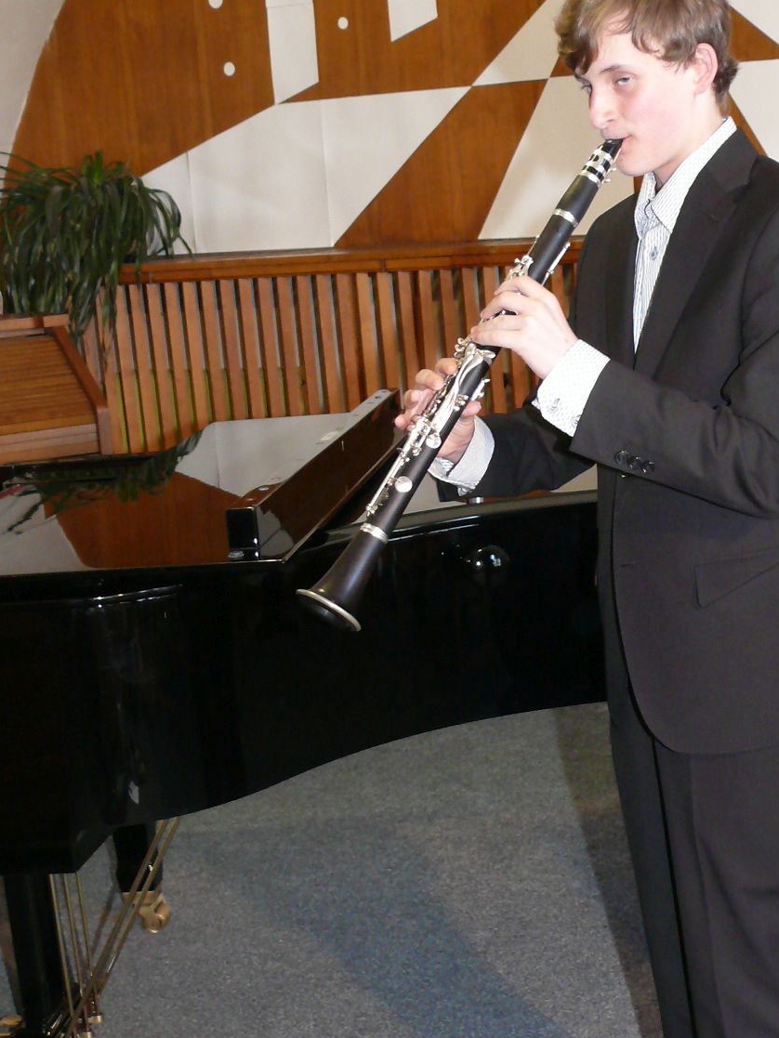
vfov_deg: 29.3
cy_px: 602
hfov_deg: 21.9
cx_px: 640
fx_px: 1980
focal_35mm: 66
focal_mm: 7.6
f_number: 2.8
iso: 200
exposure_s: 1/15
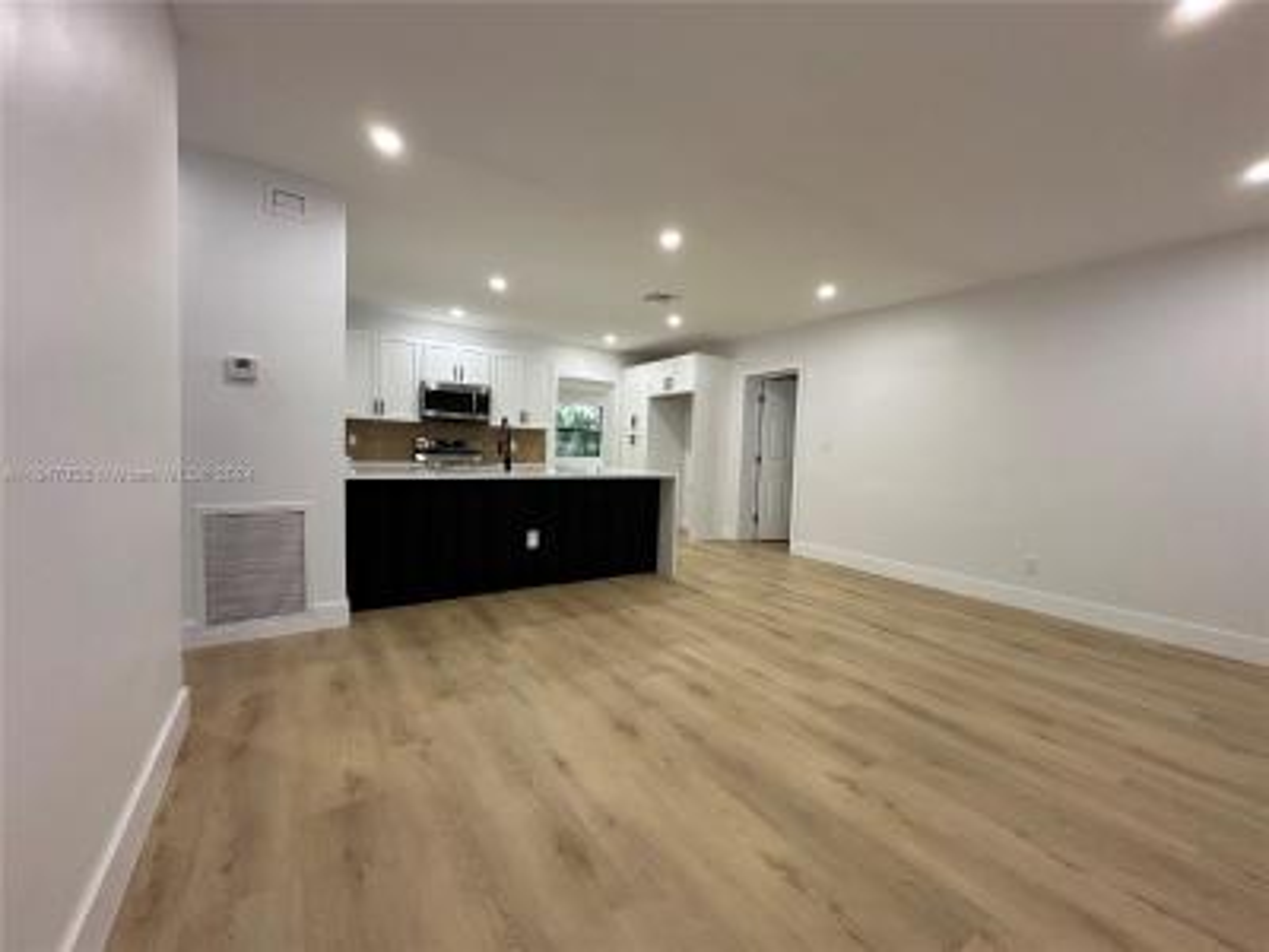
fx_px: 513
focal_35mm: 14
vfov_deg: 85.7
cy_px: 476
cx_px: 634
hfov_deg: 102.1
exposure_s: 1/120
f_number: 2.2
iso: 250
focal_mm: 2.22
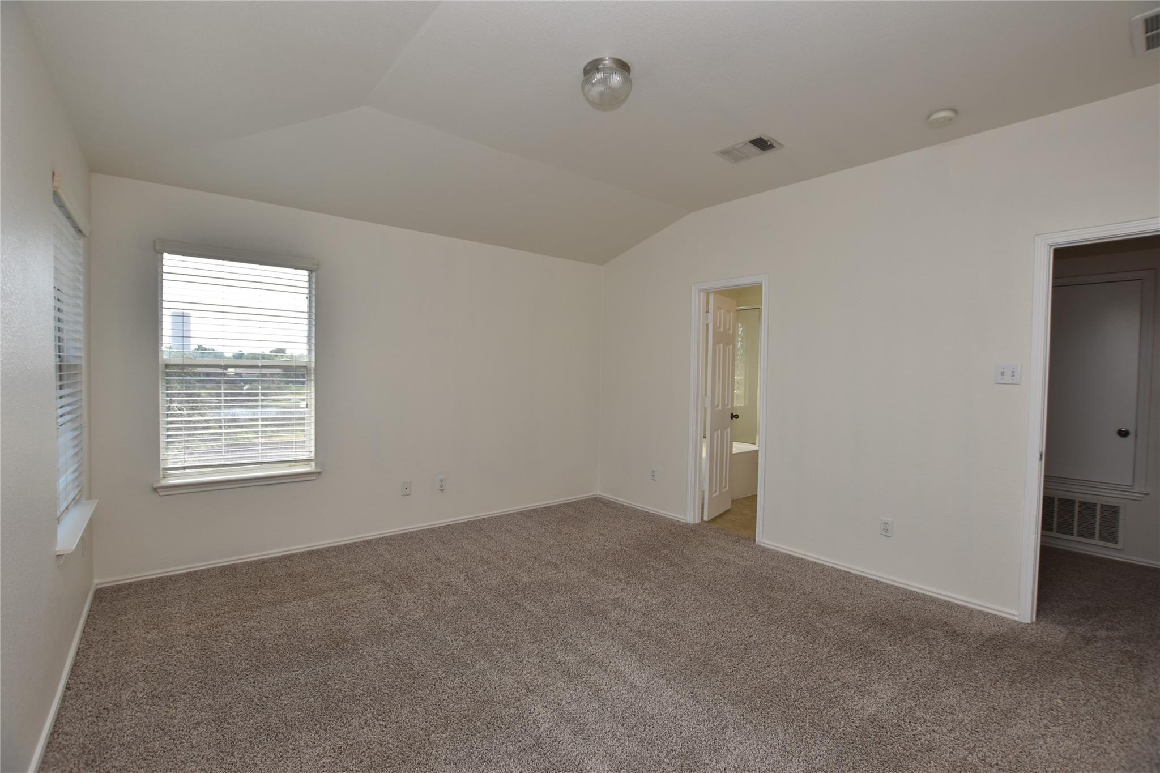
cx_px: 580
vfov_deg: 77.3
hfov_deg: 100.4
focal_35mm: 15
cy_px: 386
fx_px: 483
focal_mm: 10
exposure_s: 1/200
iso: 100
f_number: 5
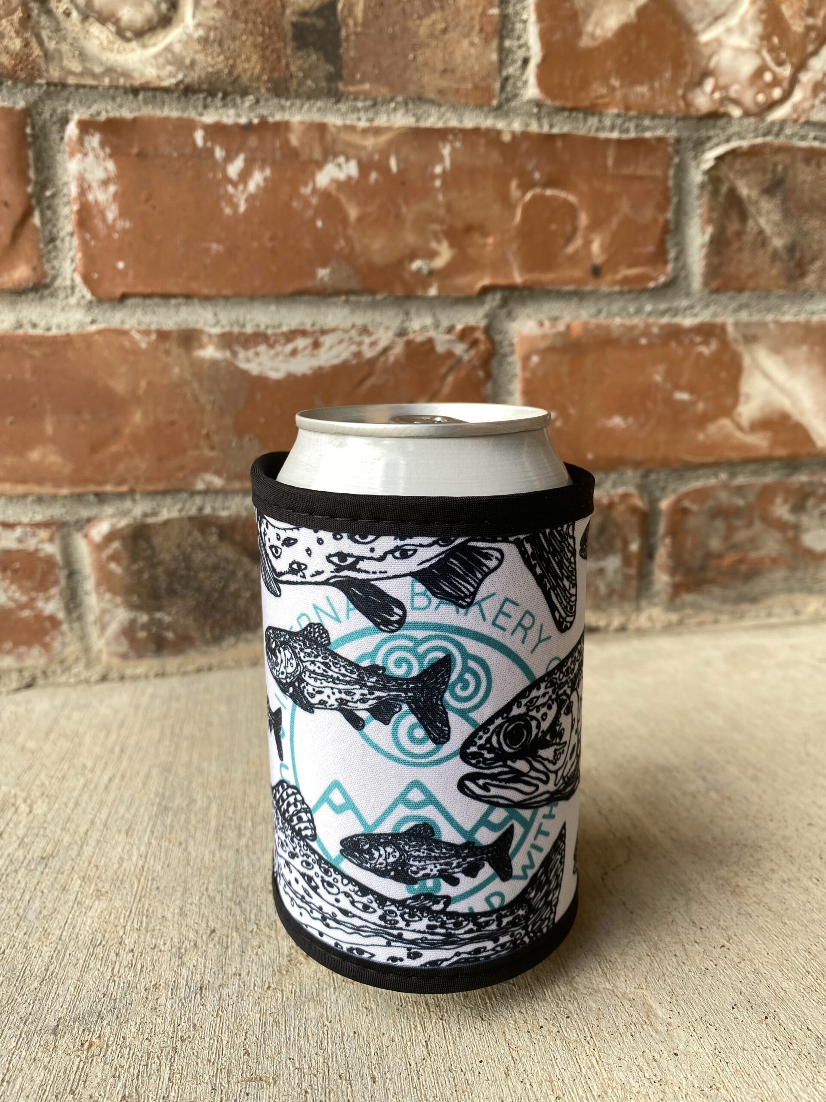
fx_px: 827
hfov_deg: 53.1
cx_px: 413
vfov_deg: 67.3
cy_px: 551
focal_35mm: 26
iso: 32
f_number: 1.8
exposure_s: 1/157
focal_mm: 4.25
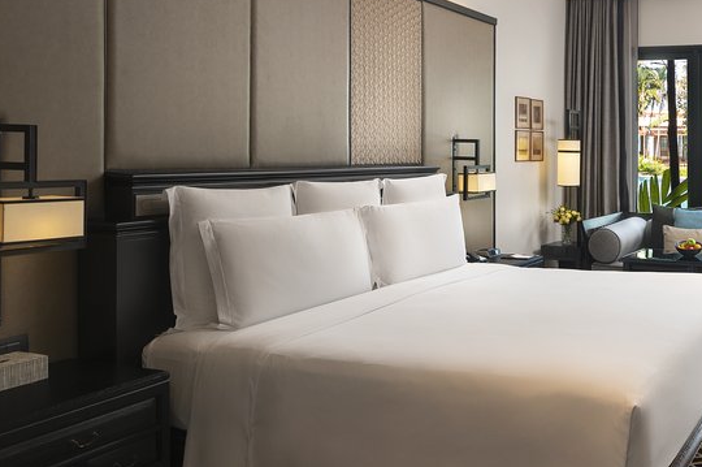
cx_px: 633
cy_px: 258
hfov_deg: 47.7
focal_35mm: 36
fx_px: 701
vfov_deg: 36.8
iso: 320
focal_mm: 19
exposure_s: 1/8
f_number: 8
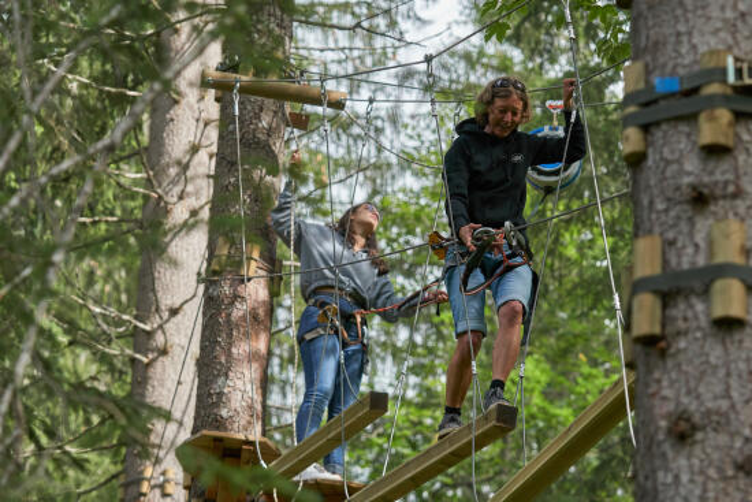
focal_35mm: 150
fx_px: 3134
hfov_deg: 13.7
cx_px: 376
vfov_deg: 9.2
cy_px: 251
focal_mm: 100
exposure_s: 1/640
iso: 500
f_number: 3.5
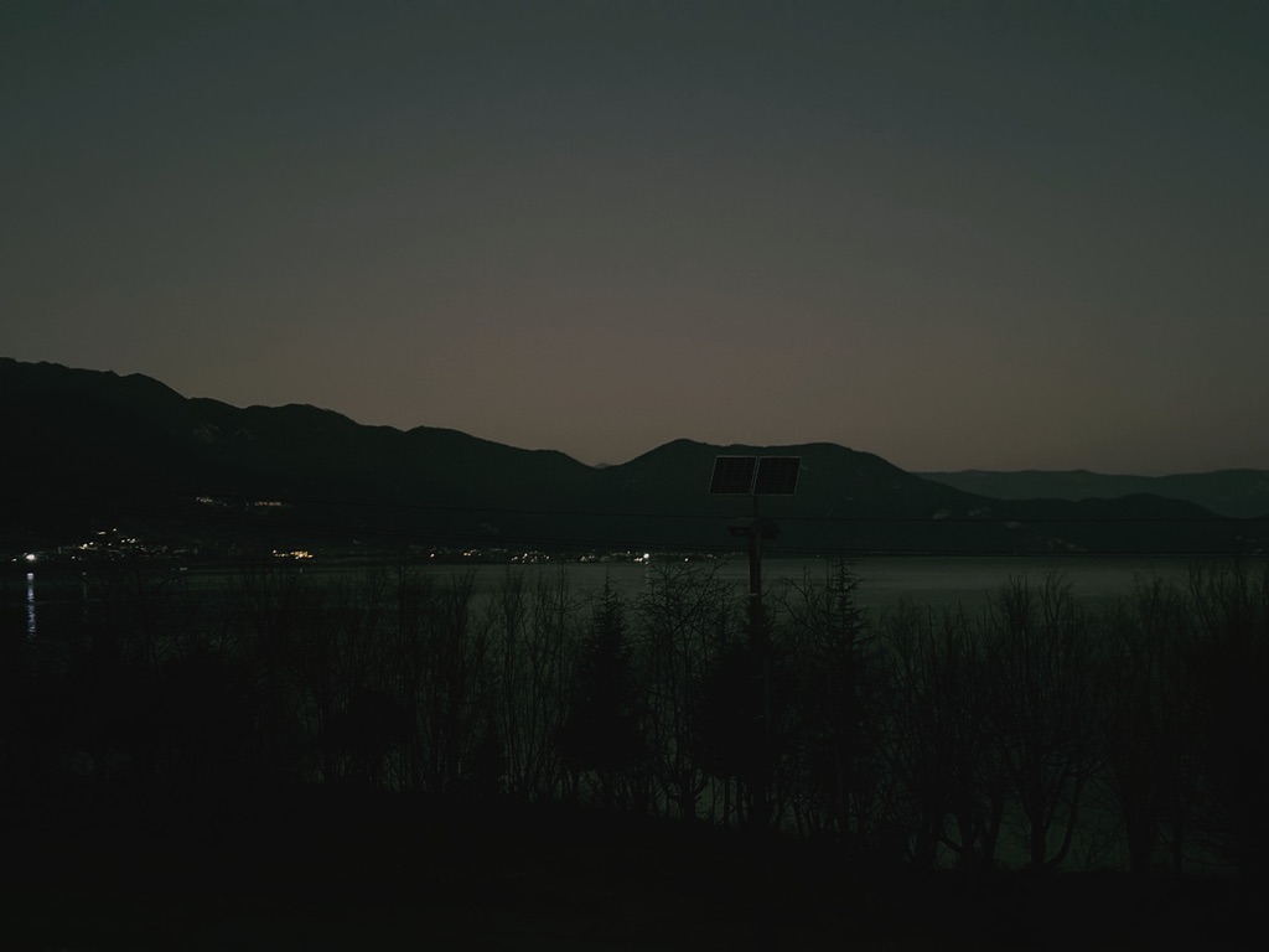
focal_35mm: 48
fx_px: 1760
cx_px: 634
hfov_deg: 39.7
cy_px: 476
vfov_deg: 30.3
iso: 1000
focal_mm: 6.76
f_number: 1.78
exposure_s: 1/15
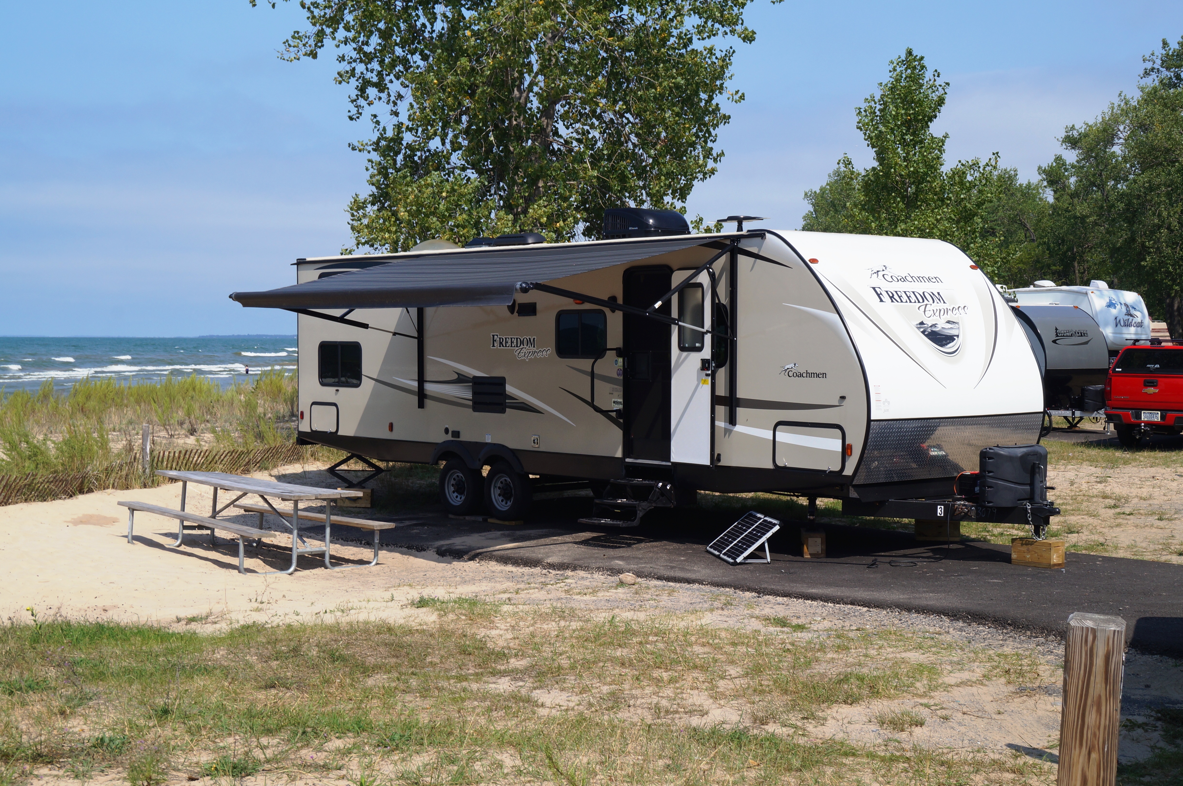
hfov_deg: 37.9
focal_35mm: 52
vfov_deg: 25.7
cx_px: 592
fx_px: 1723
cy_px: 393
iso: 100
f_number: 13
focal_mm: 35
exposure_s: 1/160
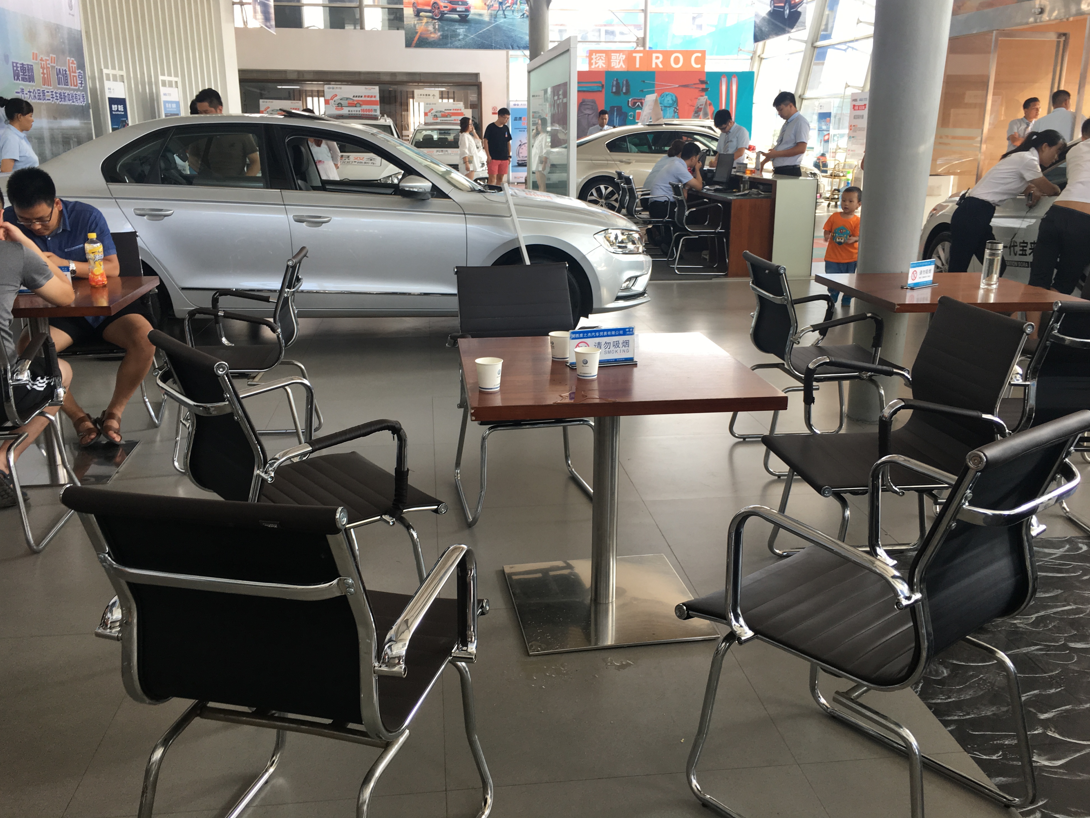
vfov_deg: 46.8
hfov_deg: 60.0
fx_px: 945
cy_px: 397
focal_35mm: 30
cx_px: 546
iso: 25
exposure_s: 1/50
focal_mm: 4.15
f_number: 2.2
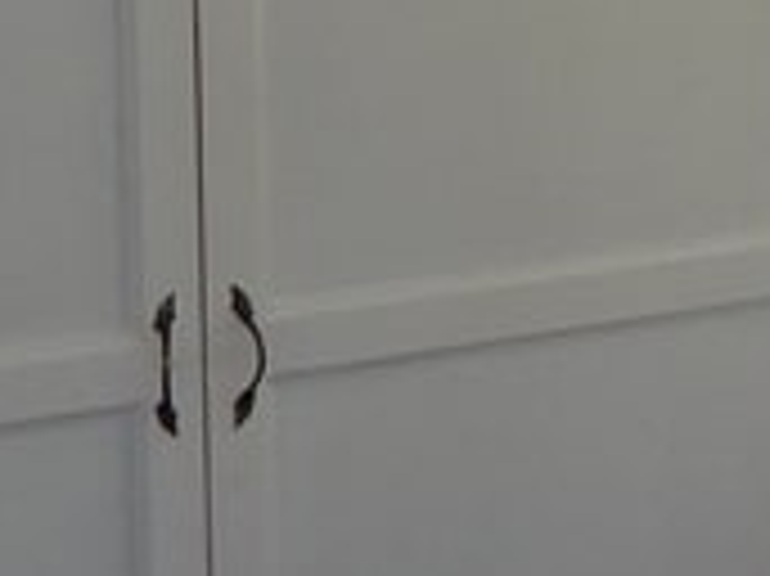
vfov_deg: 6.7
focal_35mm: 218
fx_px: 4846
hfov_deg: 8.8
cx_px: 1299
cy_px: -356
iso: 125
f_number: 3.2
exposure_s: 1/100
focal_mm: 5.1
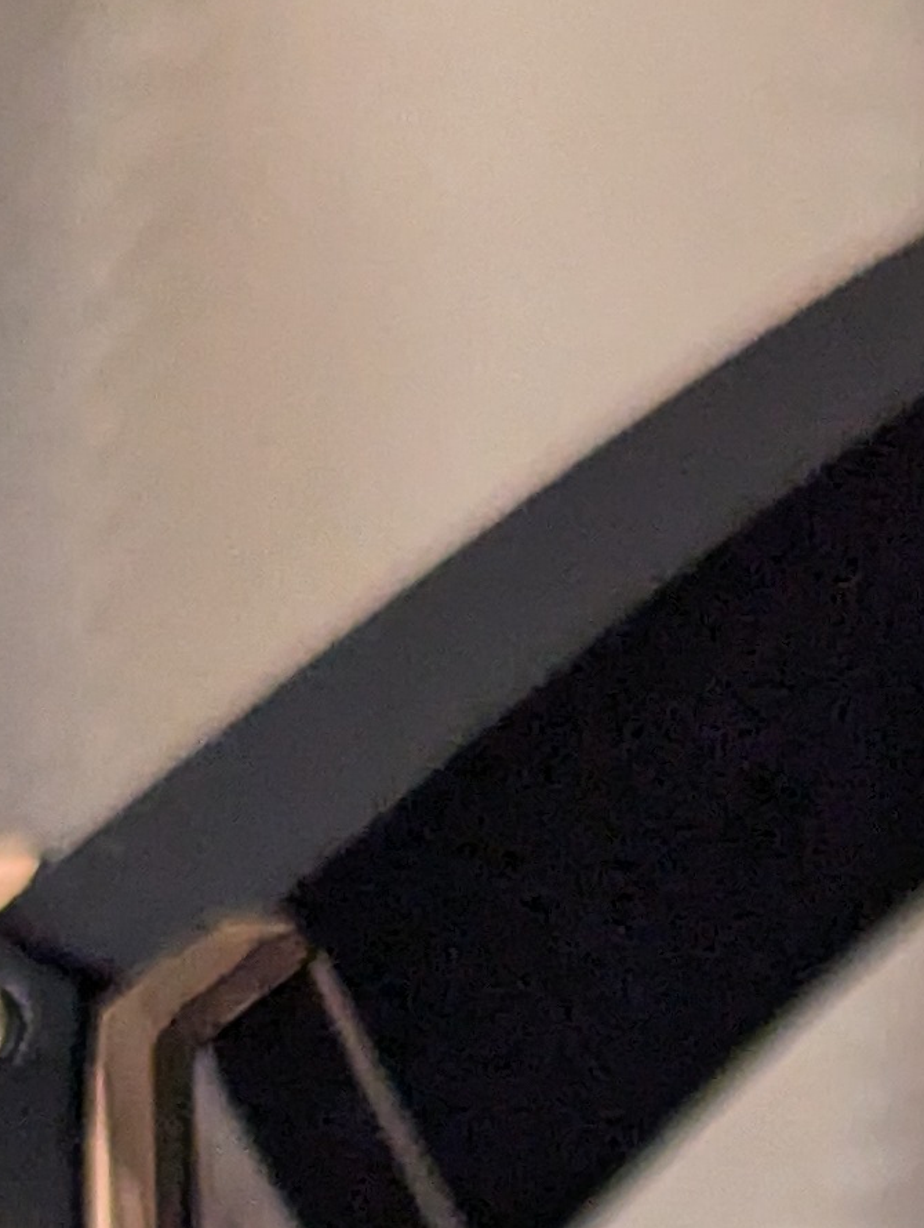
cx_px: 381
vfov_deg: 8.5
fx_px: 7811
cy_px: 2557
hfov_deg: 6.8
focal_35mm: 220
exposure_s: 1/863
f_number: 1.85
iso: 636
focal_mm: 6.81
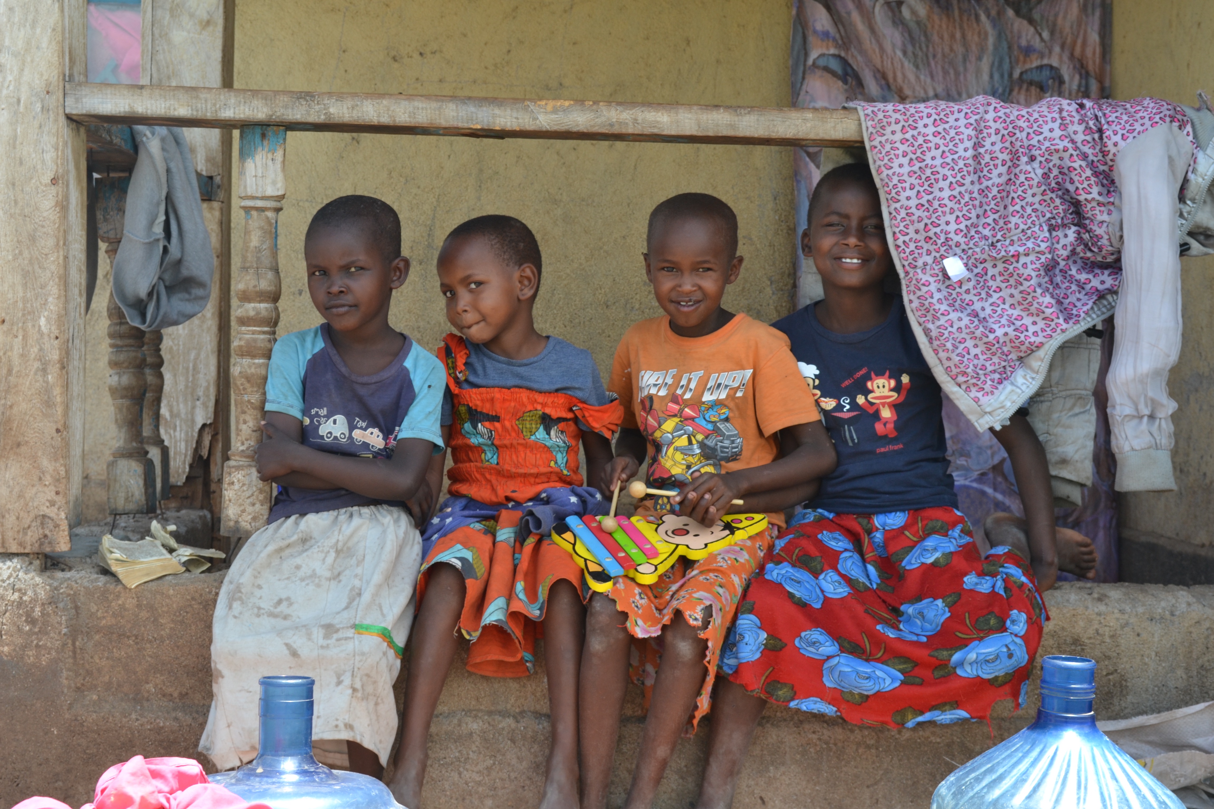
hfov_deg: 36.9
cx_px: 607
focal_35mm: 54
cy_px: 404
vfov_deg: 25.1
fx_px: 1821
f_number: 8
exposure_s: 1/125
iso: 220
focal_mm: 36
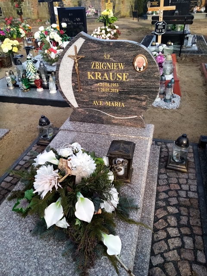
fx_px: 207
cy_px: 138
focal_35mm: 26
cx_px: 104
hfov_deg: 53.1
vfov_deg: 67.3
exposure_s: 1/274
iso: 108
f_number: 1.8
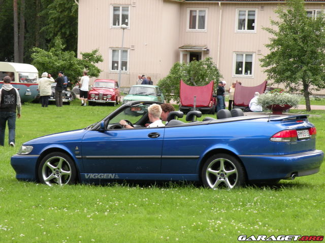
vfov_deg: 12.5
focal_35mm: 119
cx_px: 162
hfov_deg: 16.6
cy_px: 122
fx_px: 1117
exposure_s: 1/200
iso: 94
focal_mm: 21
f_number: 4.5
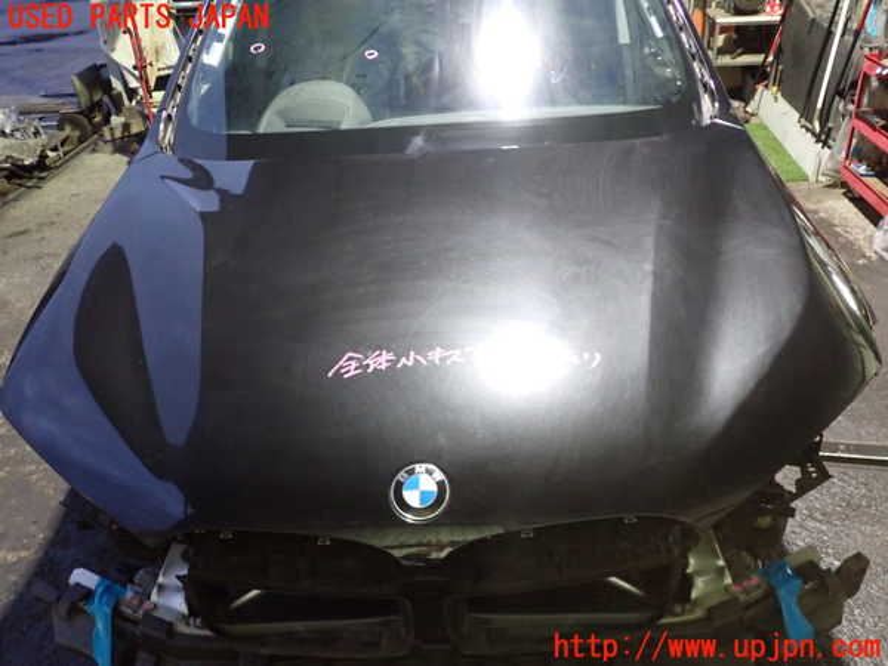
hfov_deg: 60.0
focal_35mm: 30
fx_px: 770
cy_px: 333
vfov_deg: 46.8
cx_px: 444
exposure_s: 1/15
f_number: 2.3
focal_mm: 5.4
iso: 800
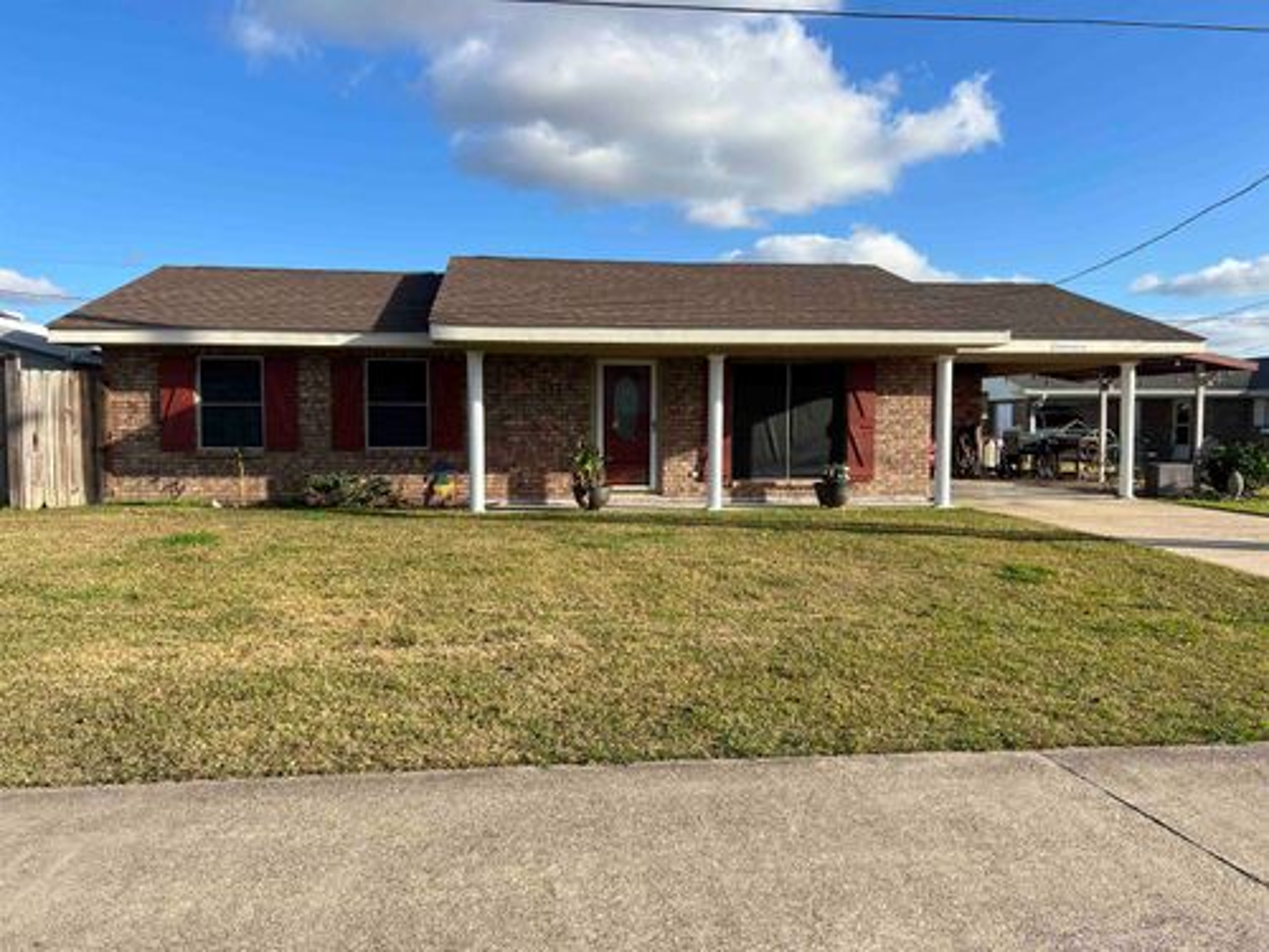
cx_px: 634
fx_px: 953
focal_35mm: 26
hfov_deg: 67.3
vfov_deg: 53.1
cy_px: 476
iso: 50
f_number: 1.5
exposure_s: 1/3165
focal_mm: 5.7
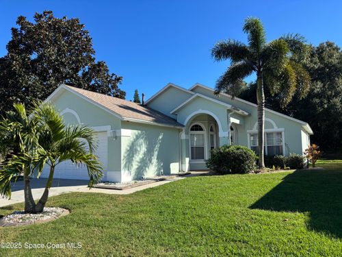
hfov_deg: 67.3
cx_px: 171
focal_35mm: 26
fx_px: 257
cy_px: 128
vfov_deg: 53.1
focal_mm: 5.96
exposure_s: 1/2024
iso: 50
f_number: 1.6
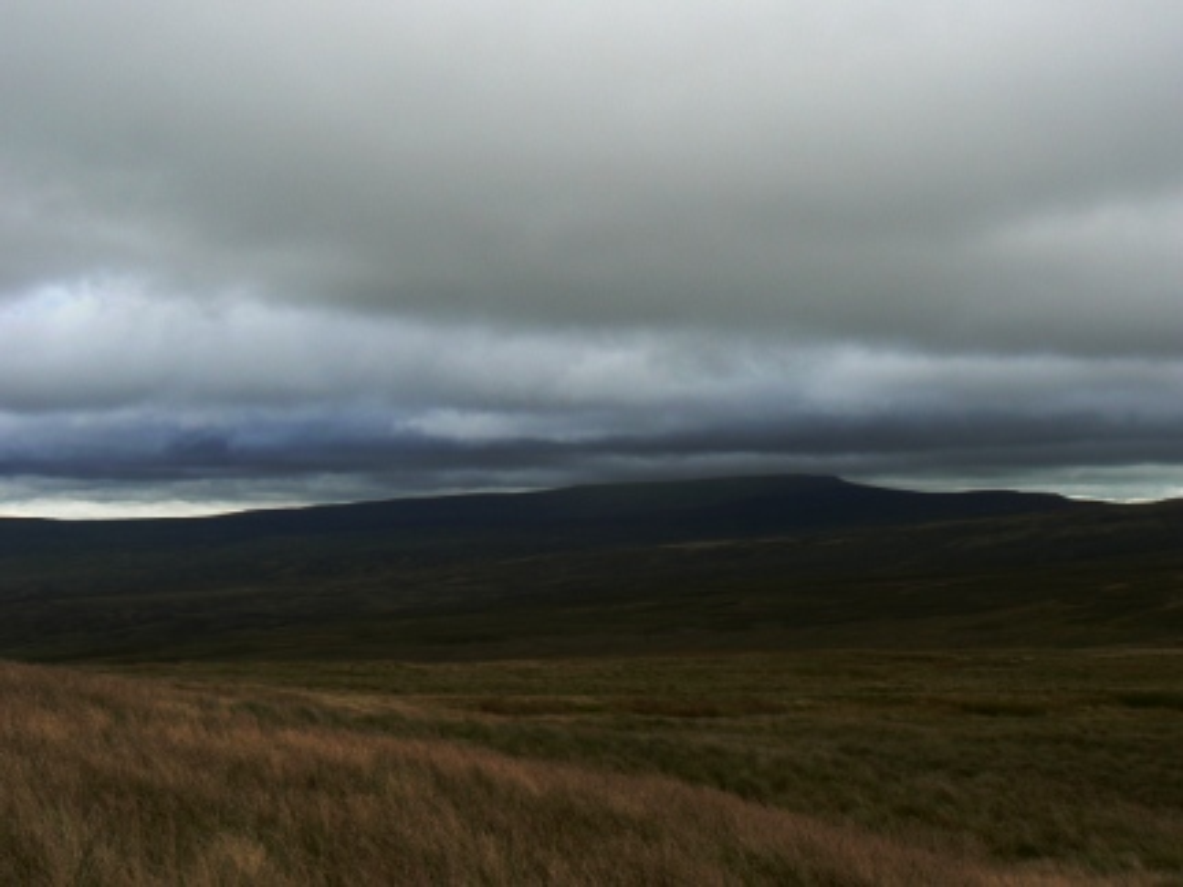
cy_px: 444
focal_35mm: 46
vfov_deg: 31.5
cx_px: 592
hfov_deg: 41.2
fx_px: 1572
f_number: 5.6
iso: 80
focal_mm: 7.6
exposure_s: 1/250
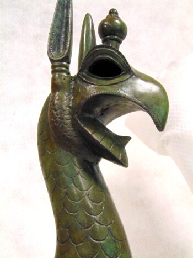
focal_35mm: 50
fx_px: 372
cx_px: 96
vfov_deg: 38.2
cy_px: 129
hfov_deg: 29.1
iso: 400
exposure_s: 1/30
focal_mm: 9
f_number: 3.5
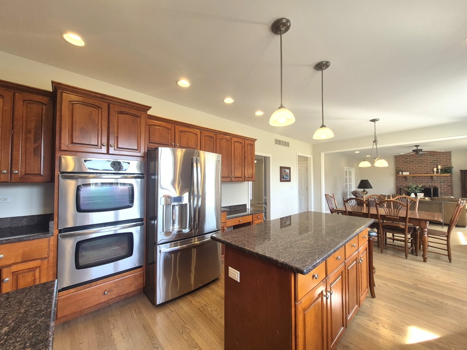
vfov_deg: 89.9
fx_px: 175
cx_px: 234
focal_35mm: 13
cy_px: 175
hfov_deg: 106.2
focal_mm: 1.74
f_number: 2.2
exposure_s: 1/60
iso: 50
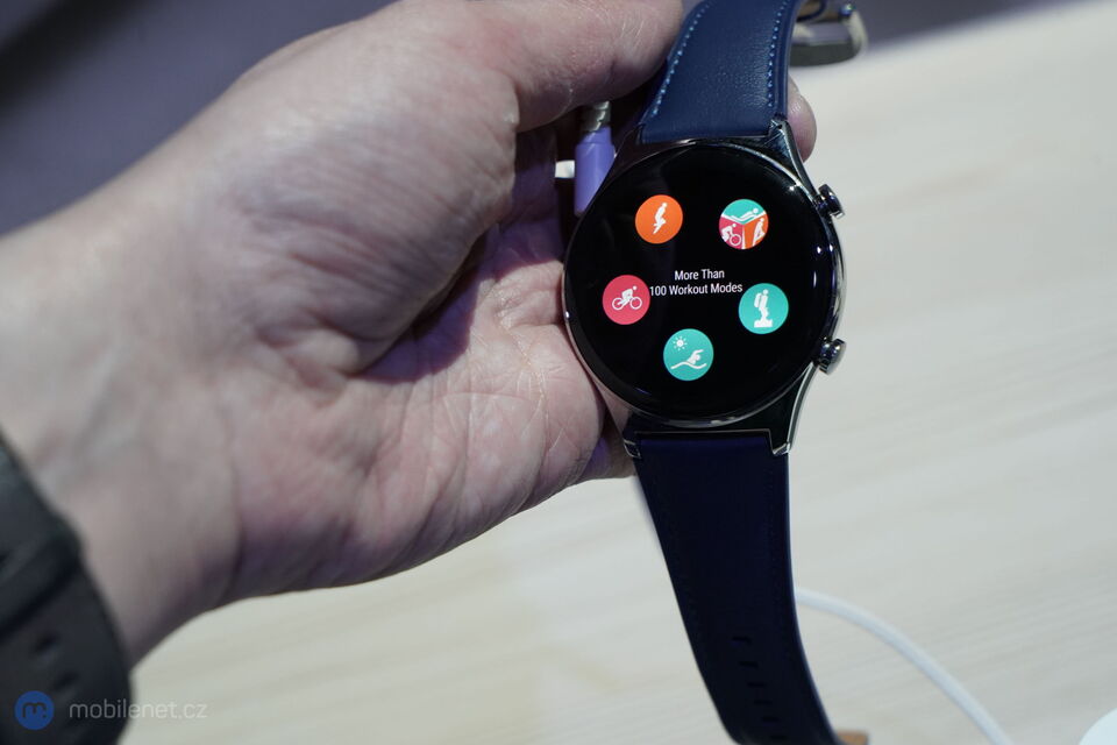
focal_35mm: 70
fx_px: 2172
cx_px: 558
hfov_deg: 28.8
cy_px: 372
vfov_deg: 19.5
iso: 3200
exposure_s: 1/160
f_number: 8
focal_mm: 70
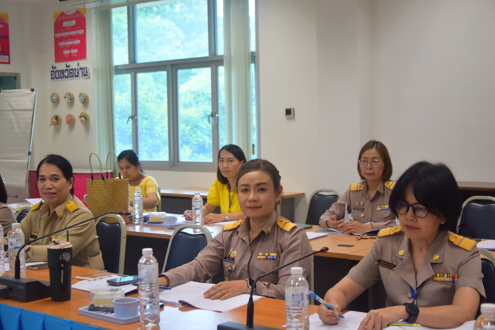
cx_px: 248
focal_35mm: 52
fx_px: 722
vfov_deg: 25.8
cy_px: 165
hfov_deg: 37.8
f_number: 4.5
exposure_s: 1/160
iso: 1000
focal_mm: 35
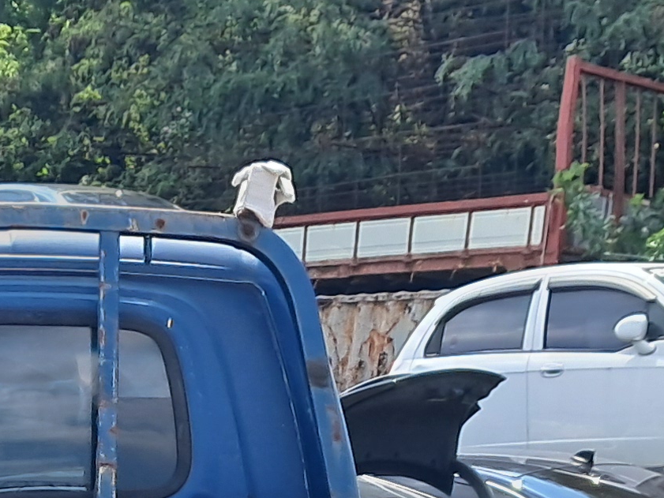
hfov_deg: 14.7
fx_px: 2513
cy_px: 1069
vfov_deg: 10.2
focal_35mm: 131
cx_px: -59
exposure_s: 1/469
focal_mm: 4
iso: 50
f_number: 1.8
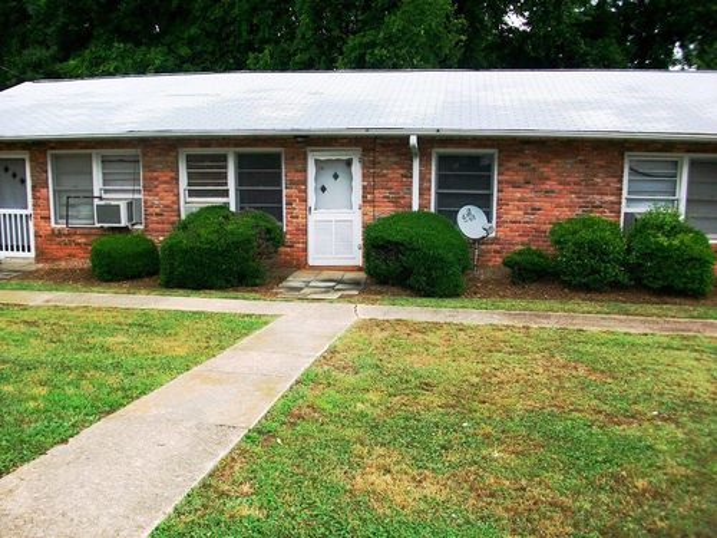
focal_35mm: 32
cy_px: 269
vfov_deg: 44.2
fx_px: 663
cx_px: 358
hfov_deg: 56.8
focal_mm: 5.7
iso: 64
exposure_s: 1/320
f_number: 2.8
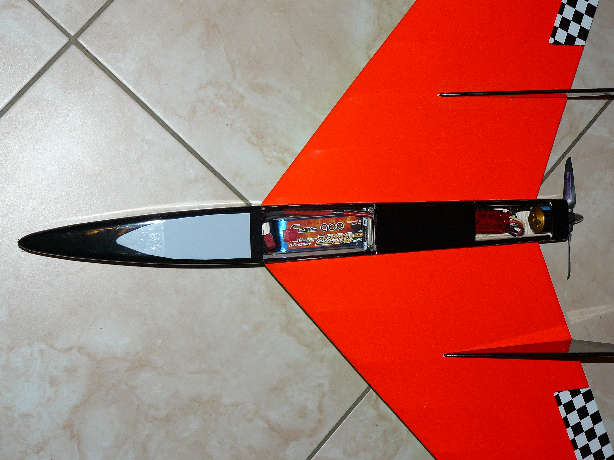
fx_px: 1011
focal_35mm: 57
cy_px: 230
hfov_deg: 33.8
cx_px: 307
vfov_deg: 25.7
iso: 100
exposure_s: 1/30
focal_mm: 9.5
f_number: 2.8
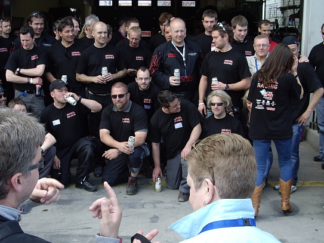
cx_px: 146
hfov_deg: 34.3
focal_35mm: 56
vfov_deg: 26.0
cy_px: 150
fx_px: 524
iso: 100
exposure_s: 1/200
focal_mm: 7.9
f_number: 2.8
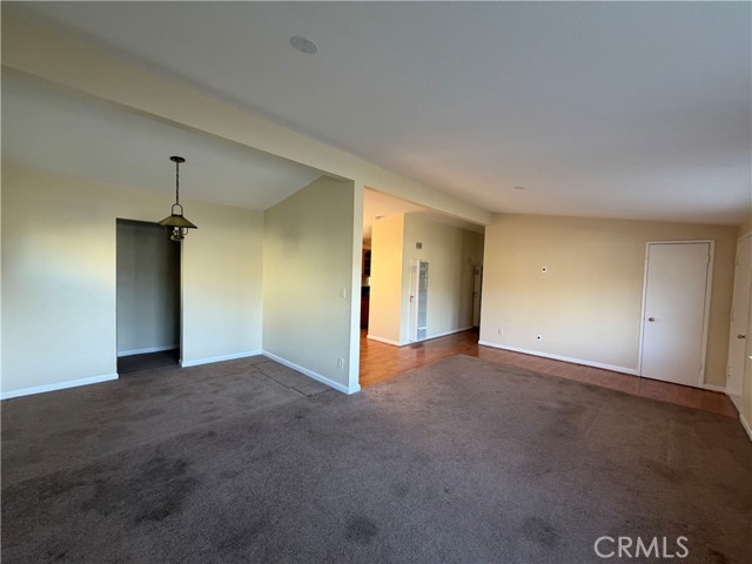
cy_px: 282
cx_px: 376
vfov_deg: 85.7
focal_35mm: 14
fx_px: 304
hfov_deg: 102.1
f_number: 2.2
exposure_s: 1/120
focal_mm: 2.22
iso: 200
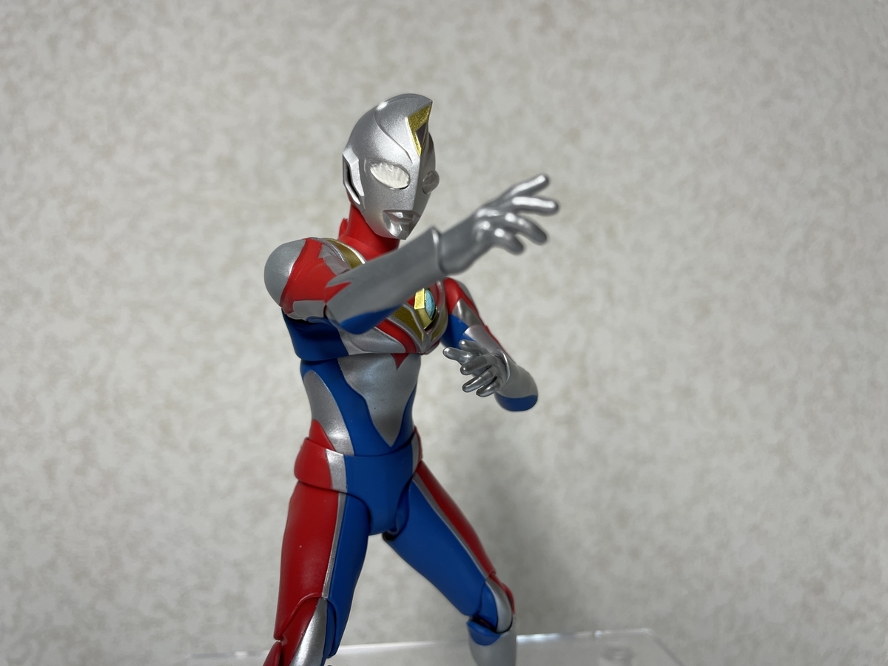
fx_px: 667
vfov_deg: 53.1
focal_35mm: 26
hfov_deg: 67.3
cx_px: 444
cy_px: 333
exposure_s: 1/120
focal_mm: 4.2
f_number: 1.6
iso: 50
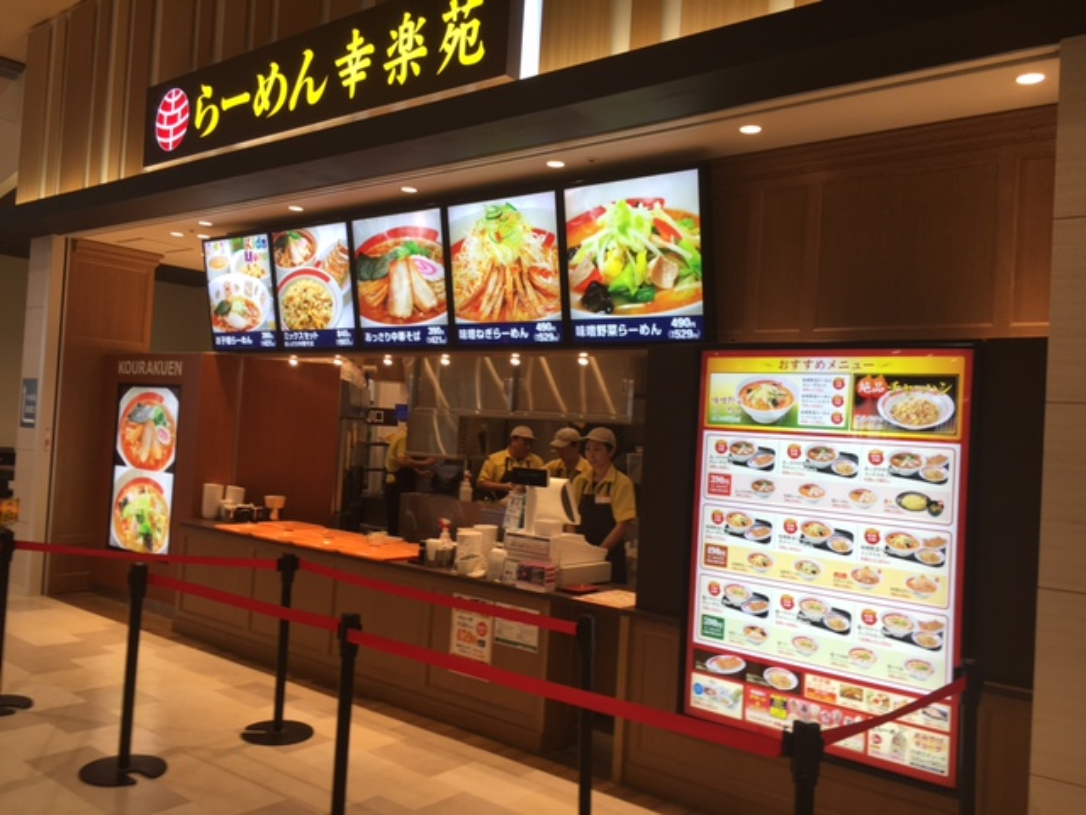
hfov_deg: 61.7
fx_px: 910
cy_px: 408
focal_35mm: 29
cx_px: 543
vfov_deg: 48.2
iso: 25
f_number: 2.2
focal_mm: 4.15
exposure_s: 1/50
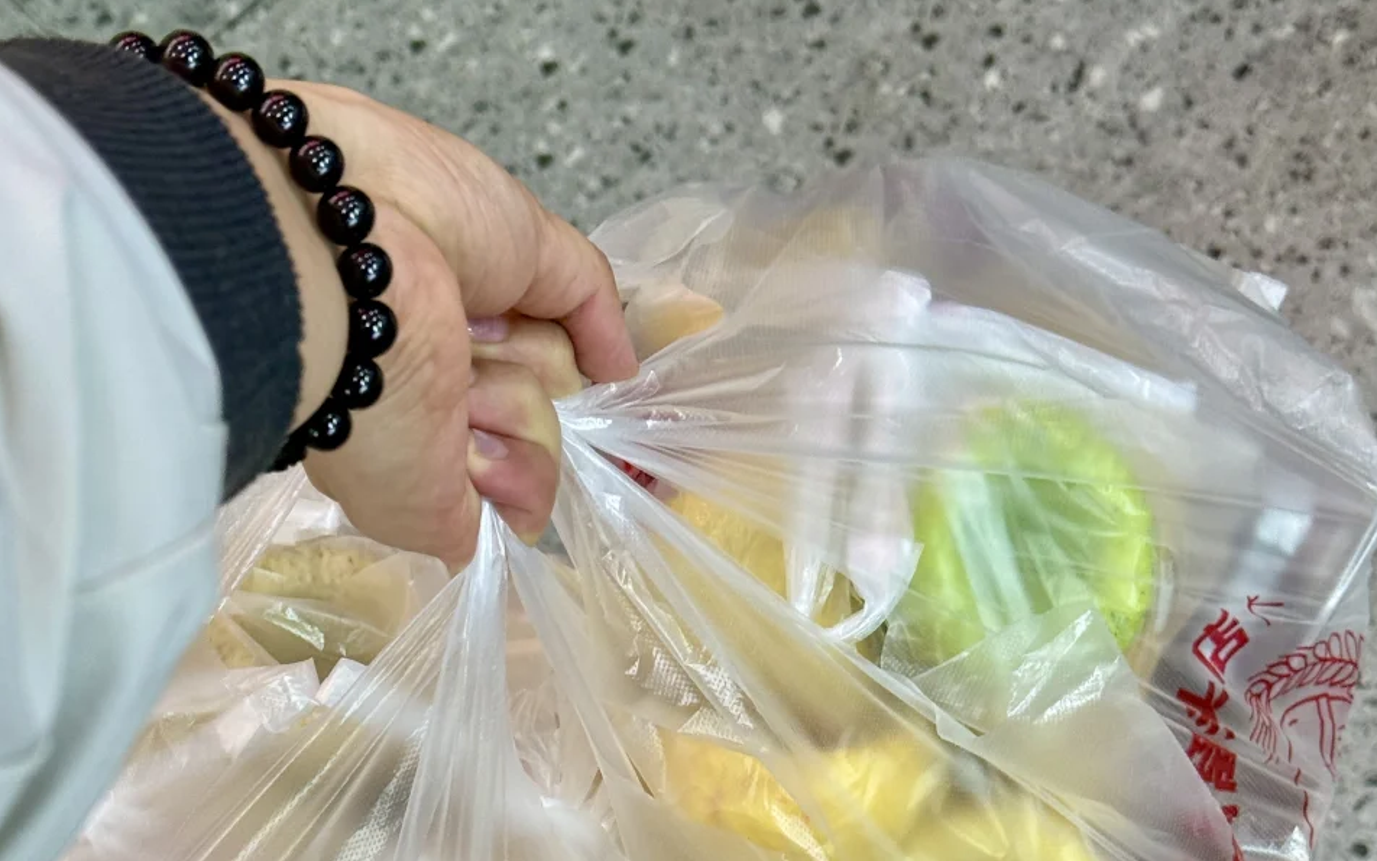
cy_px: 839
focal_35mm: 77
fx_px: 2890
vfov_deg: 16.6
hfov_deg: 26.8
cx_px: 712
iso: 80
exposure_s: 1/100
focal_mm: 6.76
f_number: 1.78
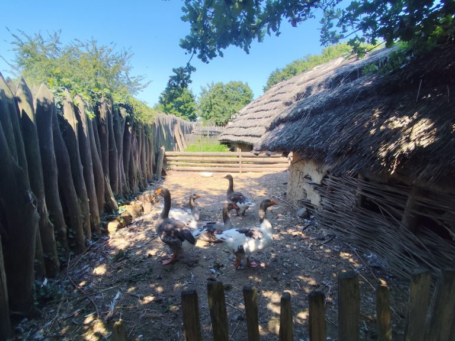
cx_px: 228
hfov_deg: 84.6
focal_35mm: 19
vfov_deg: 68.7
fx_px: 250
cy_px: 170
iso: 50
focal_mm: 1.65
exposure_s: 1/586
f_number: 2.2
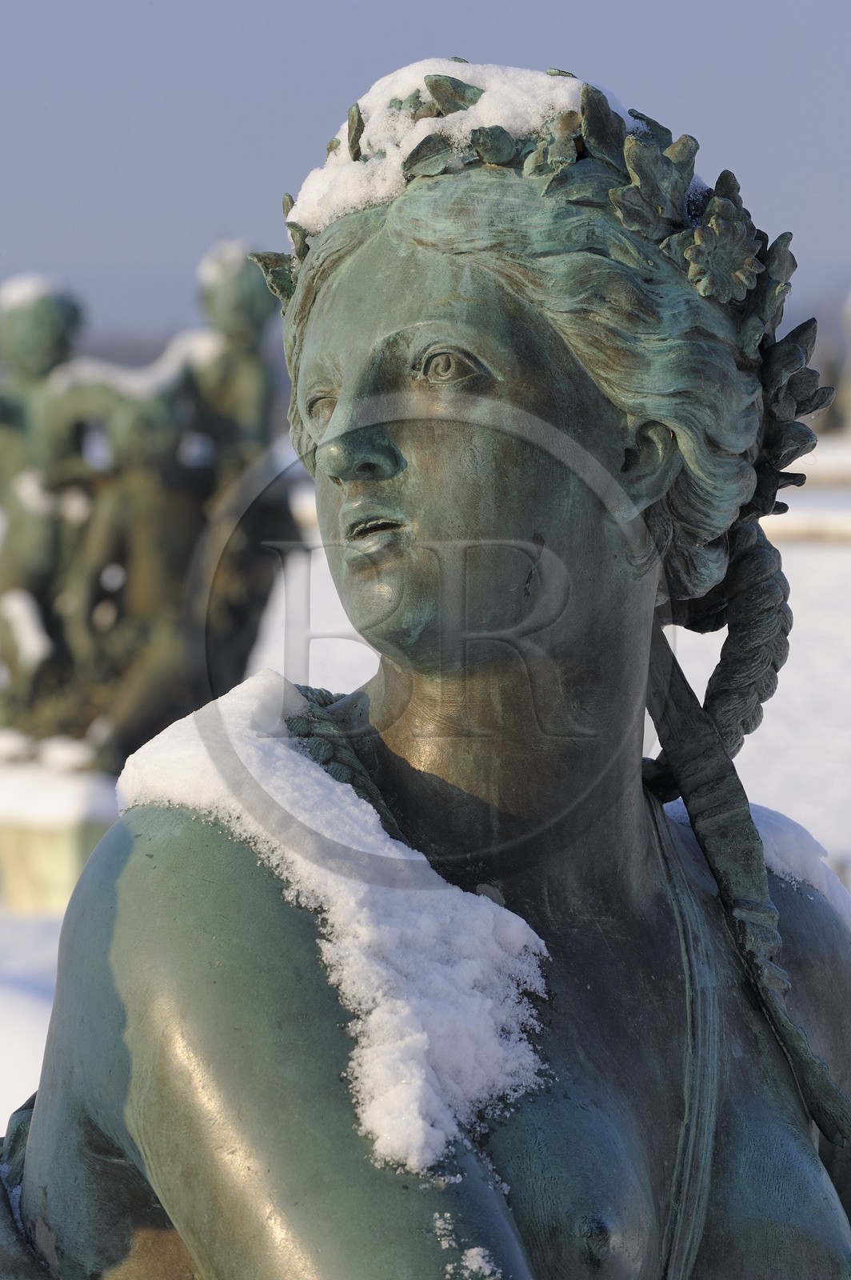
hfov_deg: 6.9
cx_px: 426
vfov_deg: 10.3
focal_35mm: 200
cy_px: 640
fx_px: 7103
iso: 200
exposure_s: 1/160
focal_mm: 200
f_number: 11
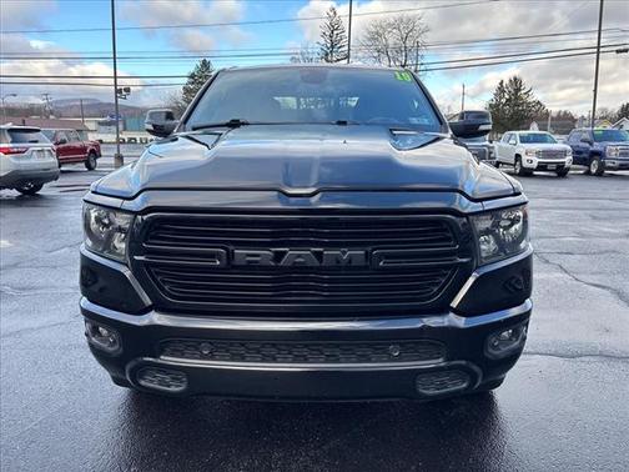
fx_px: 472
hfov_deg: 67.3
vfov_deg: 53.1
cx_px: 314
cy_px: 236
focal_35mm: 26
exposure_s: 1/477
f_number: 1.6
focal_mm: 5.96
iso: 50
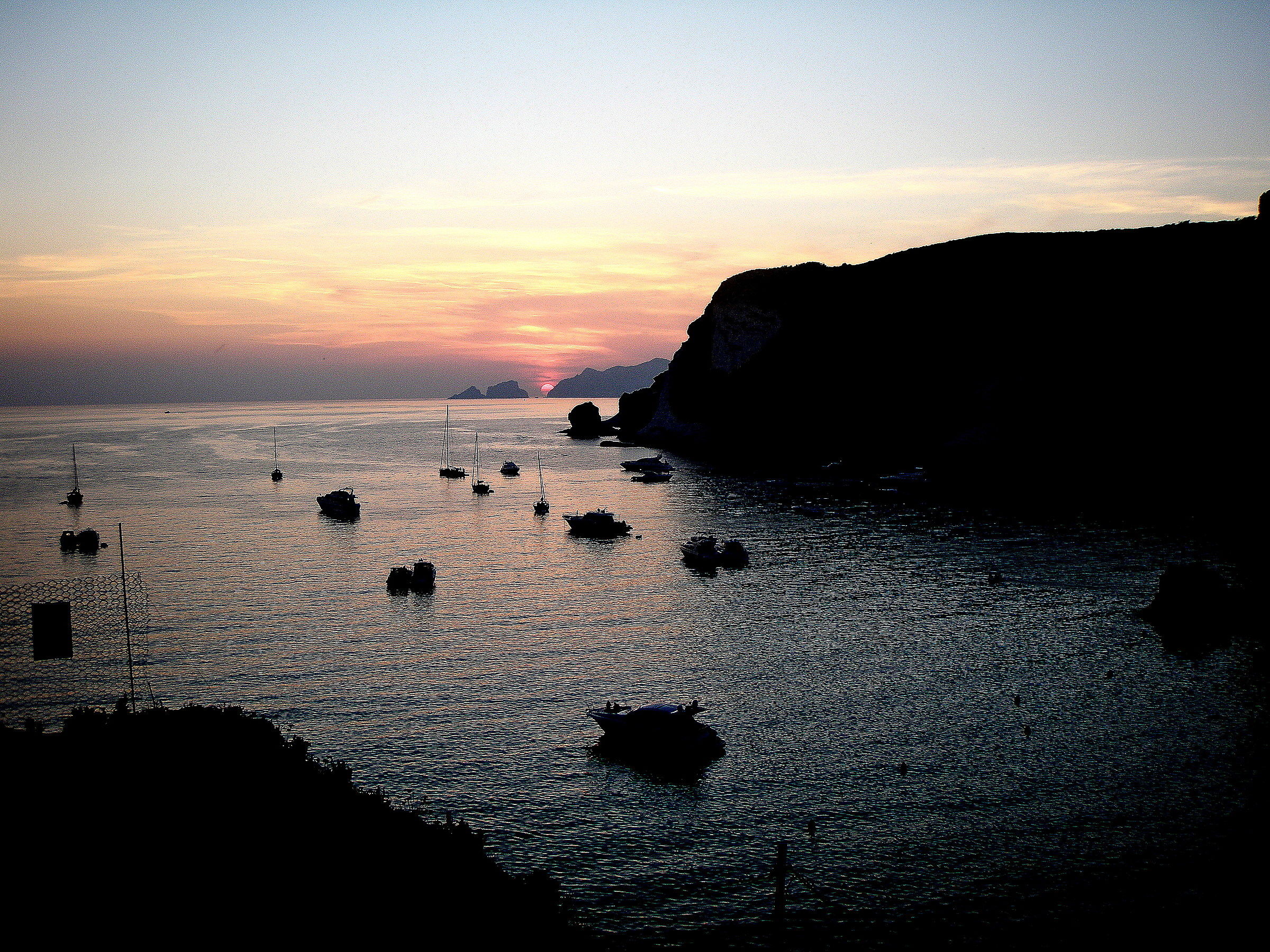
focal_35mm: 38
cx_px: 635
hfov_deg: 49.0
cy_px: 476
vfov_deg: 37.7
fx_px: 1394
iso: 50
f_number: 3.5
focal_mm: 6.7
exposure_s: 1/60
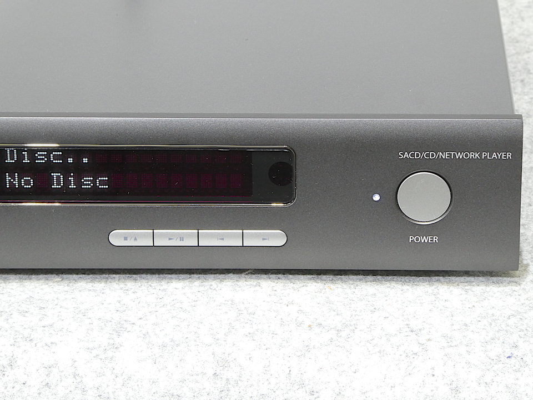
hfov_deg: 12.3
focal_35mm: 160
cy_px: 200
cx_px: 266
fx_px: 2464
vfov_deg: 9.3
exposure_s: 1/3.2
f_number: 5.5
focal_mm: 28.7
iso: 200
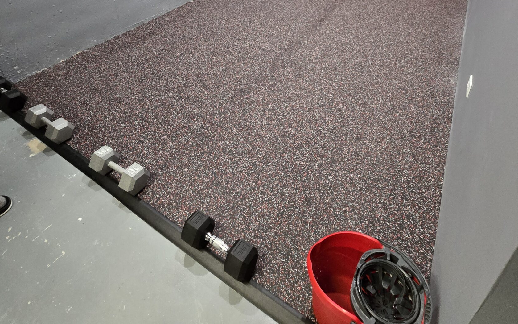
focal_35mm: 21
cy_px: 42
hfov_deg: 82.3
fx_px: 296
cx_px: 263
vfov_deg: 51.6
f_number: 2.2
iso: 800
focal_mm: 2.2
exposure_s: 1/60
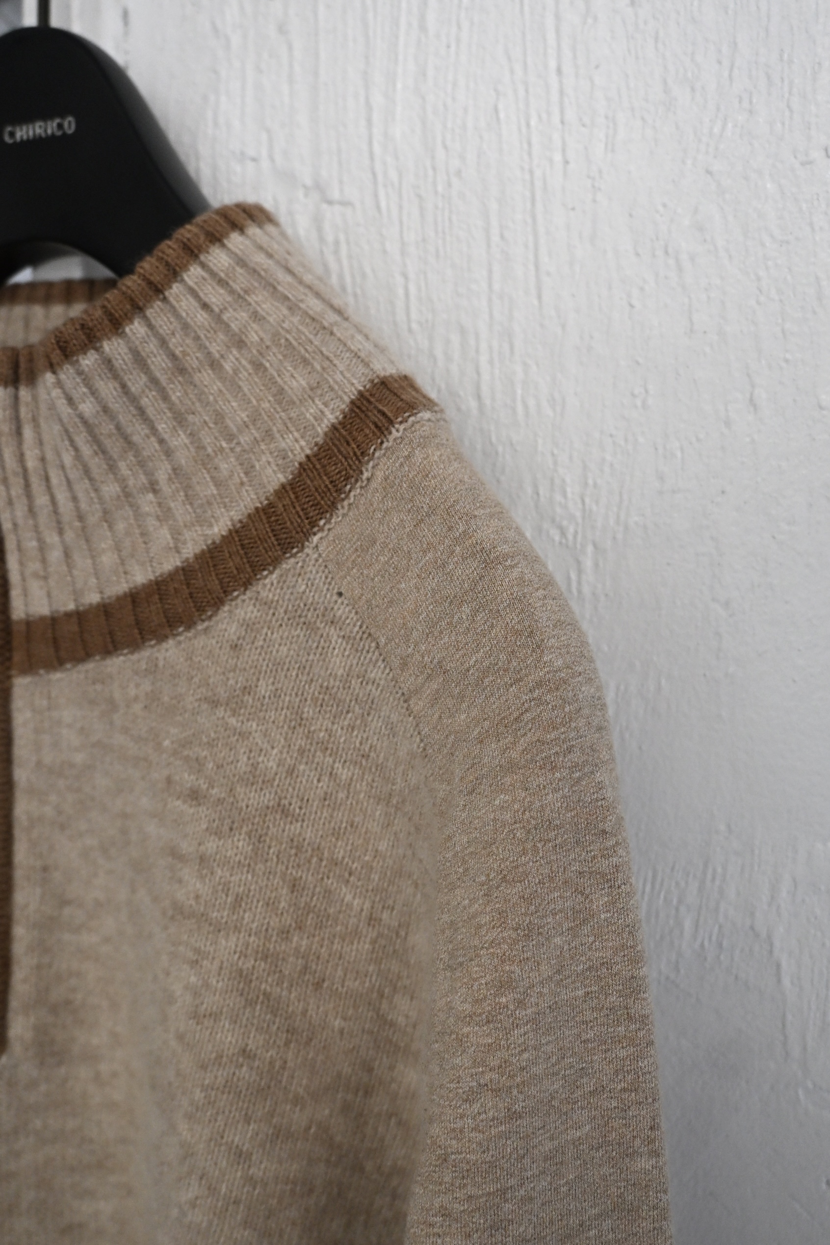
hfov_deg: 49.1
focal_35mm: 26
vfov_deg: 68.9
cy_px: 622
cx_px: 415
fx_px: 908
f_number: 4
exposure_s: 1/60
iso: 800
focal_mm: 17.5
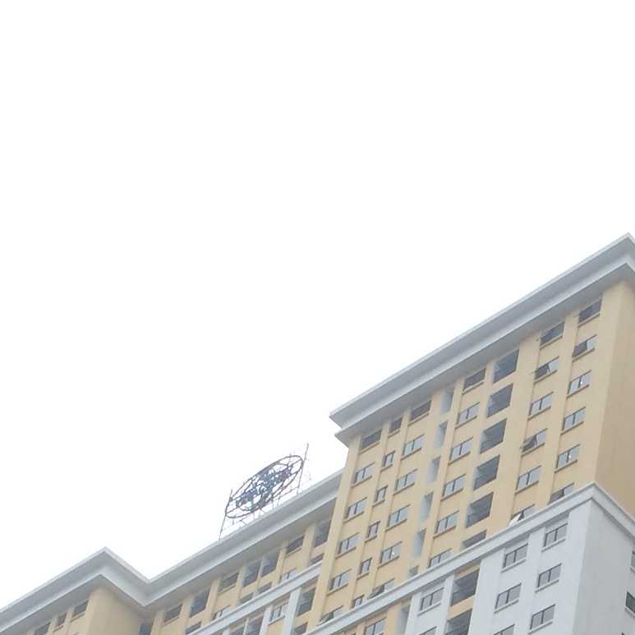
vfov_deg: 14.5
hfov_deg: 15.1
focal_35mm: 112
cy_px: 960
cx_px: 710
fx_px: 2324
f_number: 2.2
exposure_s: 1/1466
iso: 40
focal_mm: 4.12
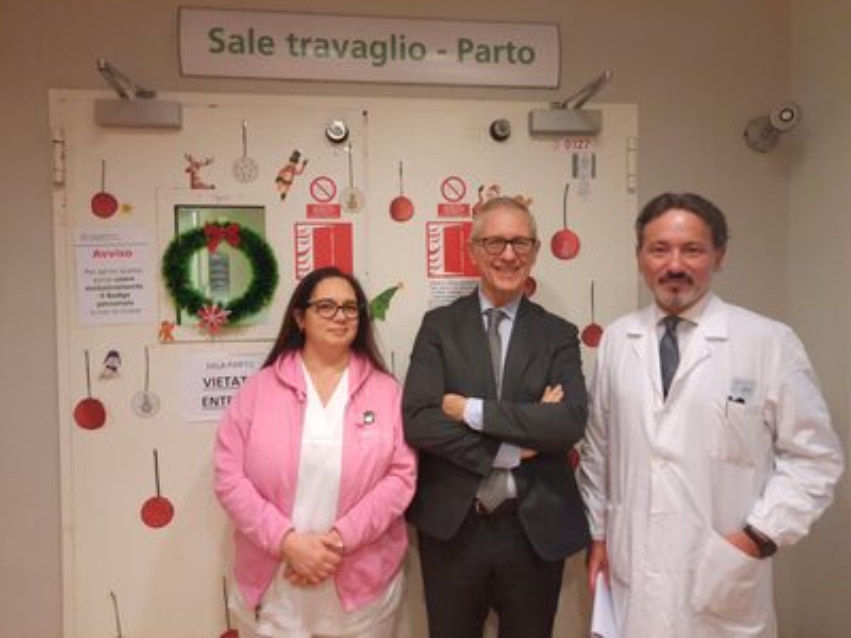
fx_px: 615
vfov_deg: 54.9
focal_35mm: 25
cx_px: 426
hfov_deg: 69.4
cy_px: 319
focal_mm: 4.6
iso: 378
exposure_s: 1/25
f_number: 2
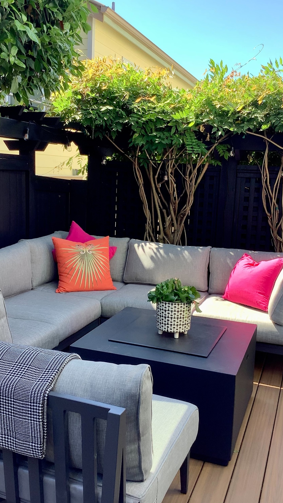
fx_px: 494
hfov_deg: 32.0
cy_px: 248
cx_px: 126
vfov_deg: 54.0
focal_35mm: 37
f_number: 2.4
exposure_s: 1/120
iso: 32
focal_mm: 3.3
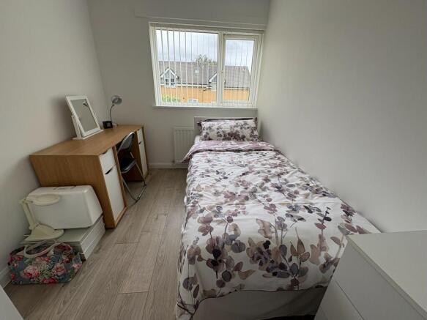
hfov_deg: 102.1
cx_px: 214
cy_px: 160
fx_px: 173
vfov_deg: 85.7
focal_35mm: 14
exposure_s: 1/120
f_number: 2.2
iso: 40
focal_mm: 2.22
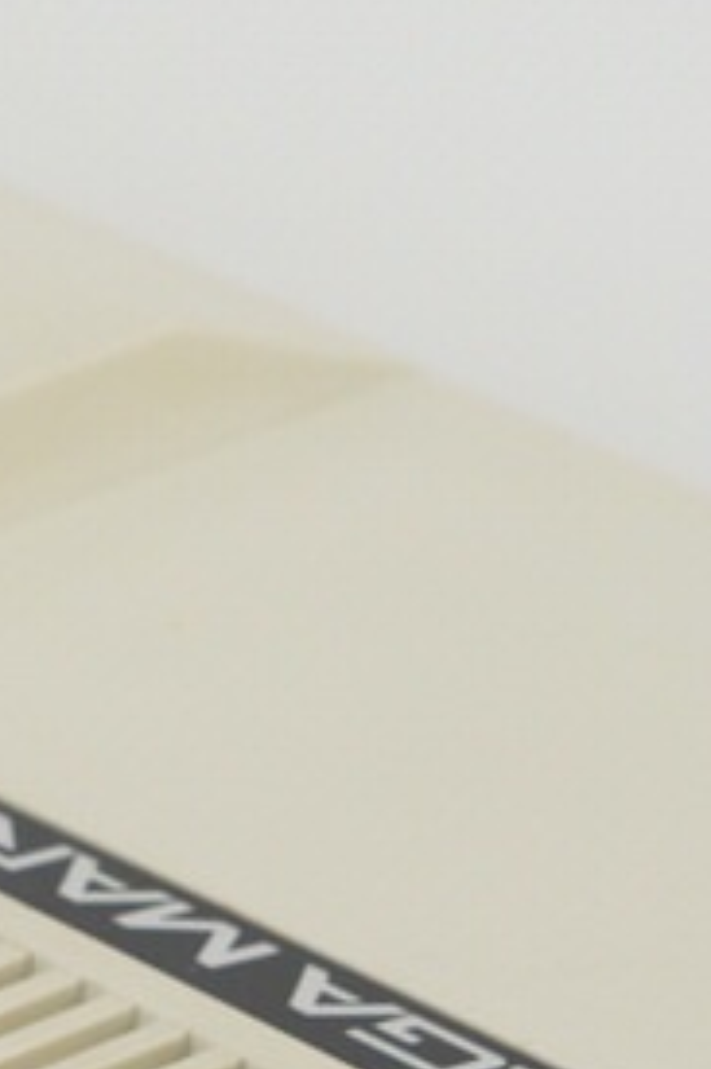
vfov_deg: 6.3
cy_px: 902
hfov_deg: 4.2
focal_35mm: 327
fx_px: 9699
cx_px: -369
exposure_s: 1/80
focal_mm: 50
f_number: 6.3
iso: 640
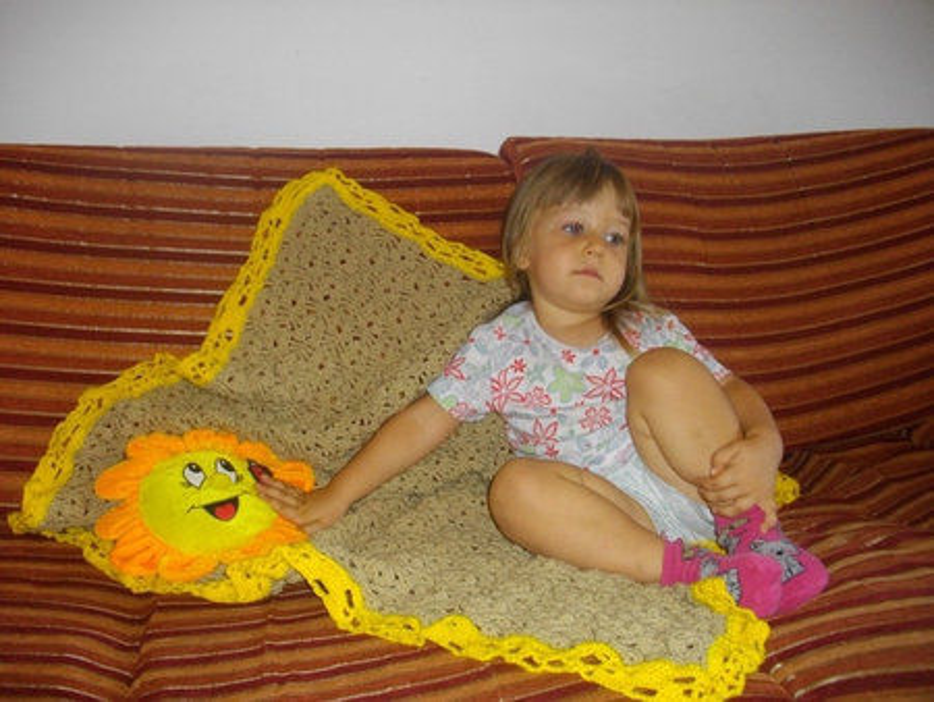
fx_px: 864
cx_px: 467
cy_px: 351
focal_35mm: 32
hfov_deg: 56.8
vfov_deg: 44.2
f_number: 2.9
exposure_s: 1/50
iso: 200
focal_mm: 5.7
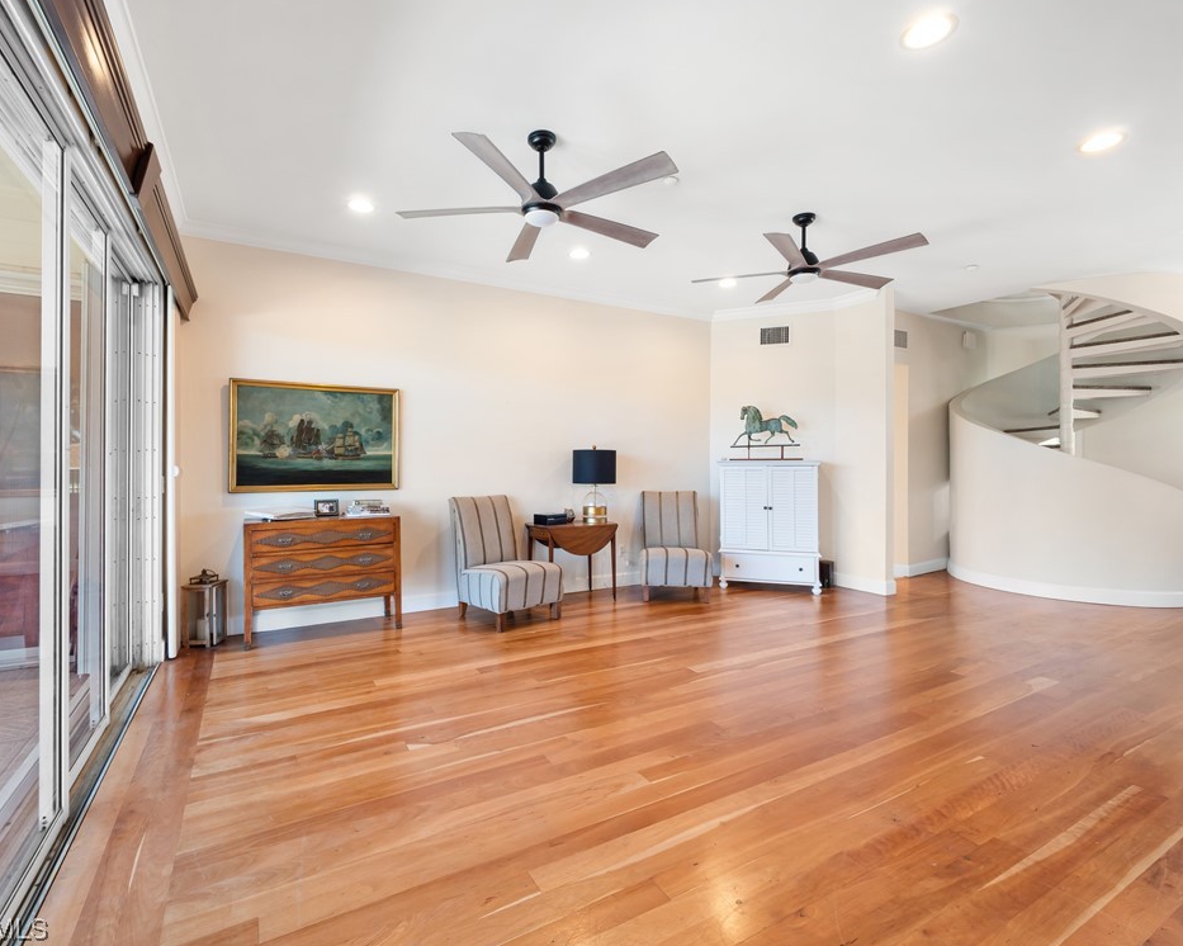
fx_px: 525
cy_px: 470
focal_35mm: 15
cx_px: 576
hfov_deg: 96.8
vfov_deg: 84.0
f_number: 7.1
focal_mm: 7
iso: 200
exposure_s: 1/2
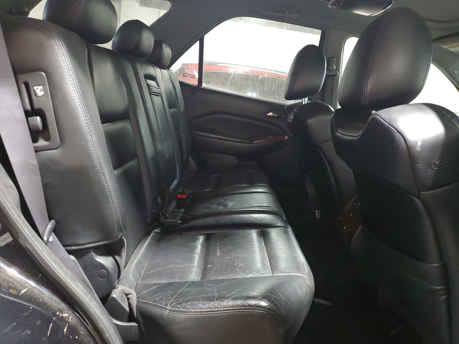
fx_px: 345
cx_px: 230
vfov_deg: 53.1
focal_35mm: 26
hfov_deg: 67.3
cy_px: 172
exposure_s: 1/17
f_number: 1.5
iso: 296
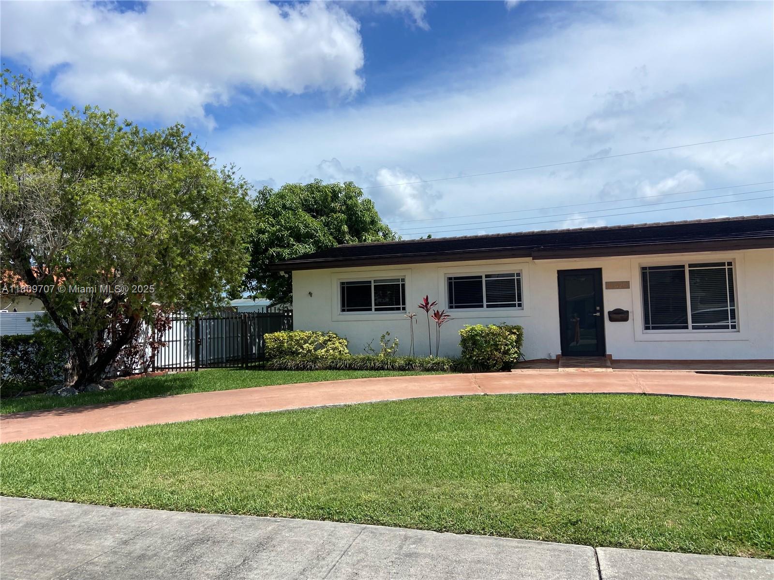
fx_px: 581
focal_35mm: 26
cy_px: 290
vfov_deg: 53.1
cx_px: 387
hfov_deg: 67.3
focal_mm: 4.25
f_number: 1.8
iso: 32
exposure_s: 1/4444
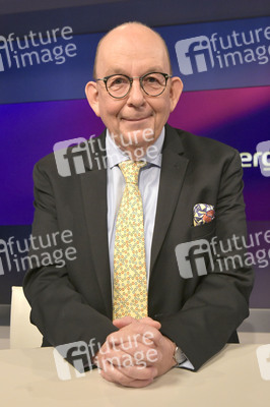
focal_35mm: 36
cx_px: 135
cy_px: 204
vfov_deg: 53.2
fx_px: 406
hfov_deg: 36.8
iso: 2500
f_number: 6.3
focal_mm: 36
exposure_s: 1/250
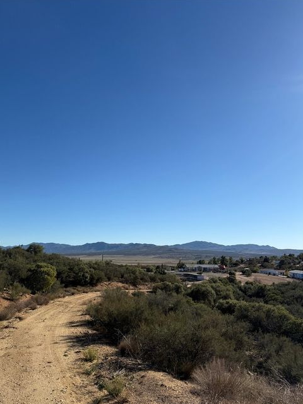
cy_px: 209
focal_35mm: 25
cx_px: 147
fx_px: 292
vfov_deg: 69.4
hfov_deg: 54.9
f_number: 1.78
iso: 80
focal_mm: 6.76
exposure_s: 1/6711
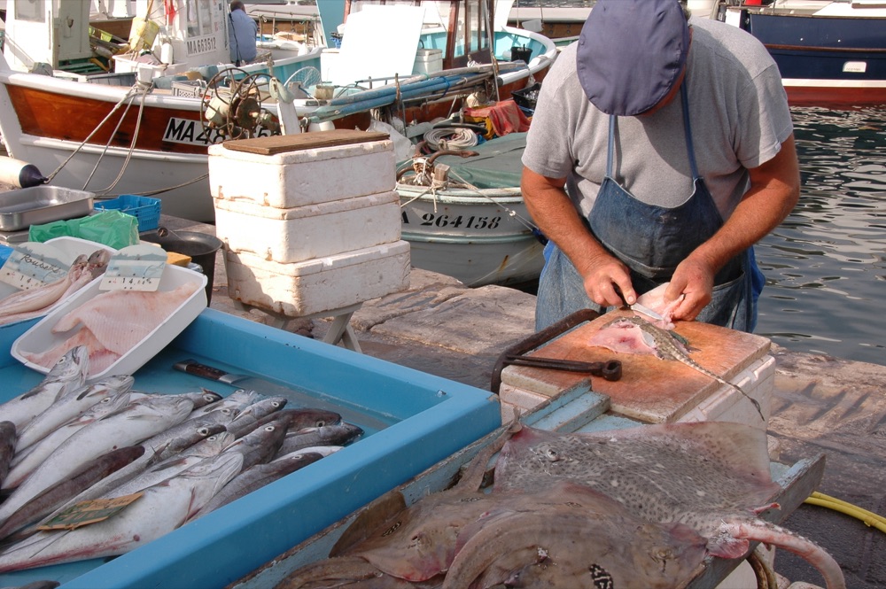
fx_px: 1070
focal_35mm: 44
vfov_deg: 30.8
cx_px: 443
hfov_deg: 45.0
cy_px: 294
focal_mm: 29
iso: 200
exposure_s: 1/50
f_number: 22
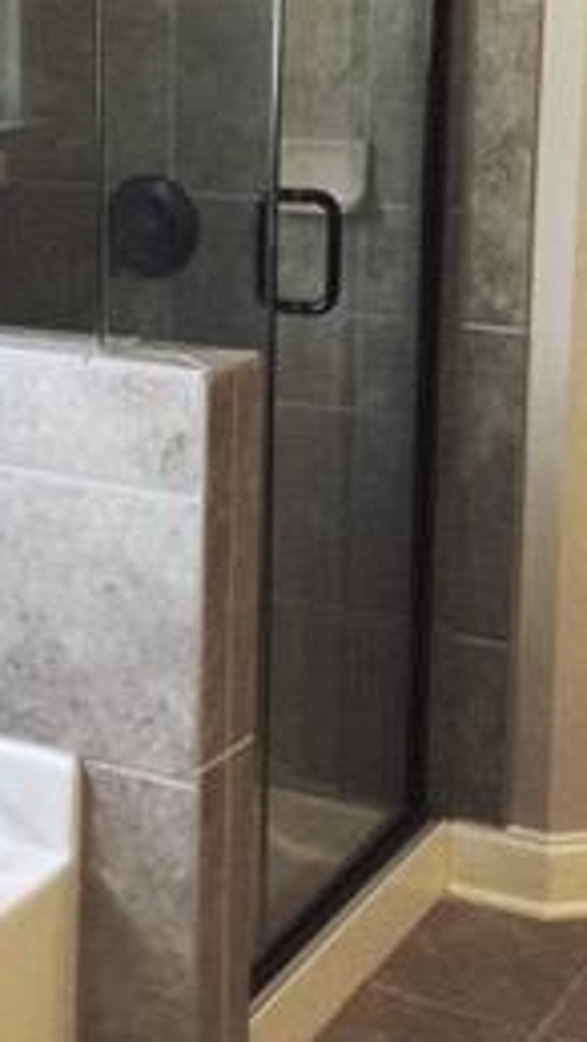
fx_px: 2155
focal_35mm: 78
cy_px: 342
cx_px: -105
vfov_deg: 27.0
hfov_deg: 15.0
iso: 40
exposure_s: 1/30
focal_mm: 4.15
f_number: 2.2
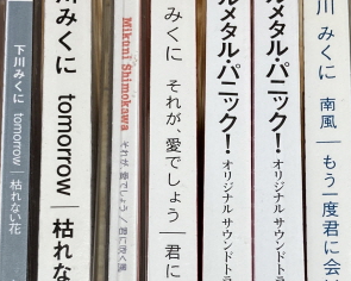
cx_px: 225
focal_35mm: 74
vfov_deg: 20.6
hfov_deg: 25.6
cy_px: 202
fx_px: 769
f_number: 1.8
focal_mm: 3.99
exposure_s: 1/50
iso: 64
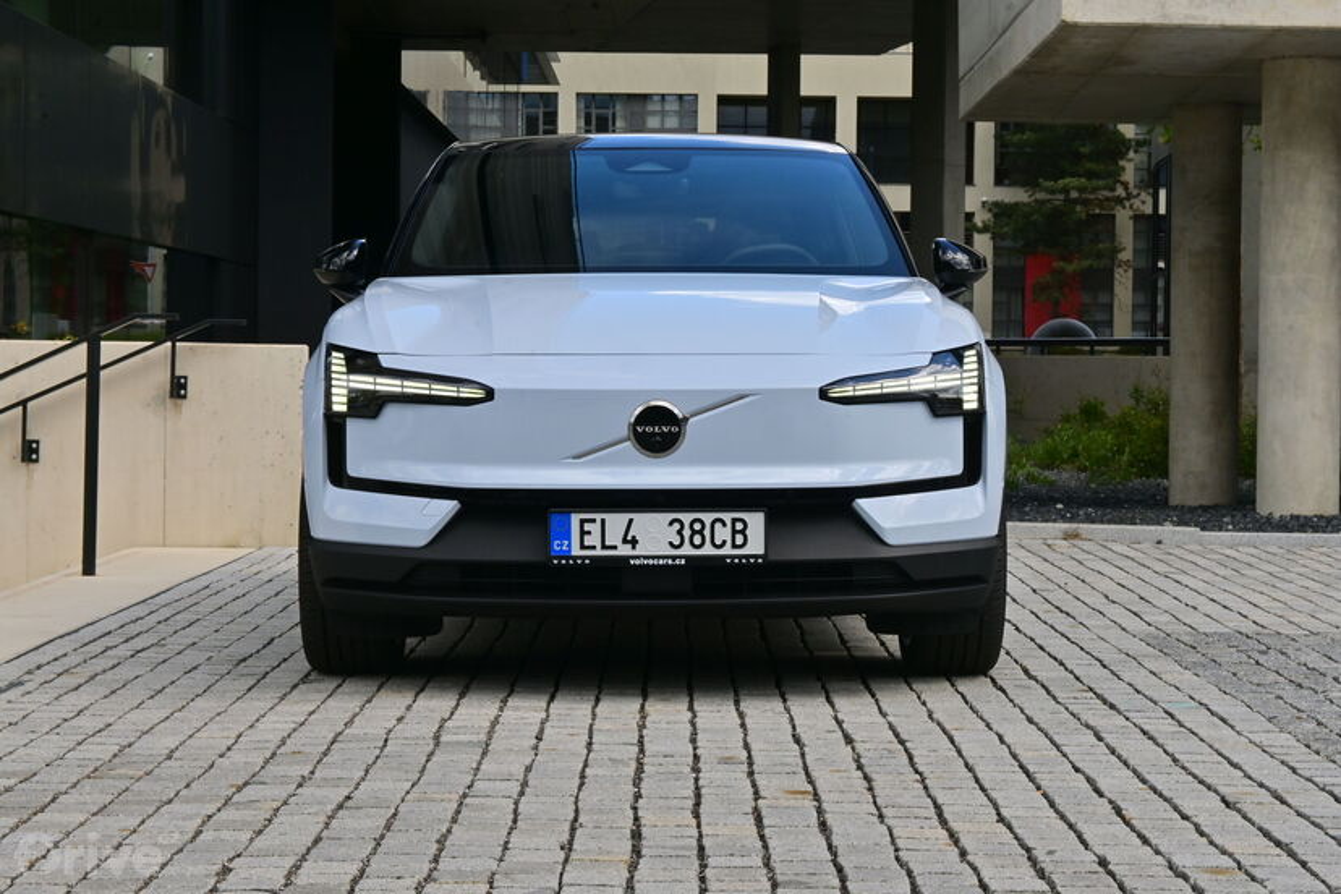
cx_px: 670
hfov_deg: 27.0
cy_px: 447
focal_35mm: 75
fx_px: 2794
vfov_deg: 18.2
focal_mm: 50
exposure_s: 1/80
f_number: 22
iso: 250
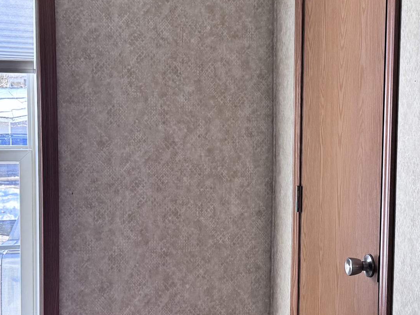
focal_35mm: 68
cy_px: 170
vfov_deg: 21.6
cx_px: 307
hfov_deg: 28.2
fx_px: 825
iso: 100
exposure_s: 1/129
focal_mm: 6.76
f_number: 1.78
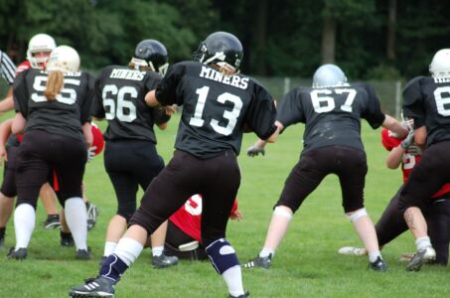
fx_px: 2807
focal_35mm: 225
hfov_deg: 9.2
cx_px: 225
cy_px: 149
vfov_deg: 6.1
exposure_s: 1/800
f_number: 4.5
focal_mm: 150
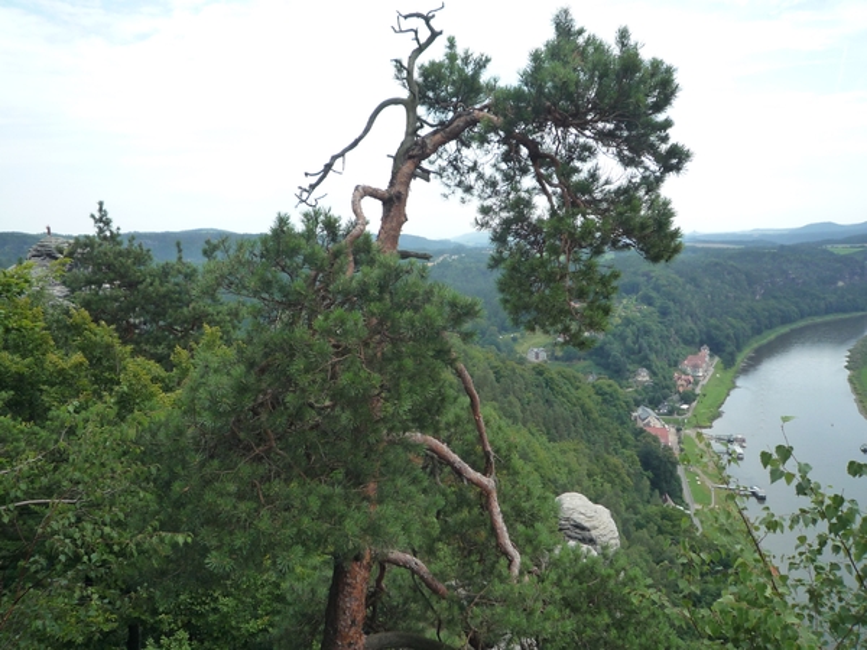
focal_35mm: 25
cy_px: 325
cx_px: 434
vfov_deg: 54.9
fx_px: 626
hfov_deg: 69.4
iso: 160
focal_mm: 4.4
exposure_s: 1/500
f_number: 3.5
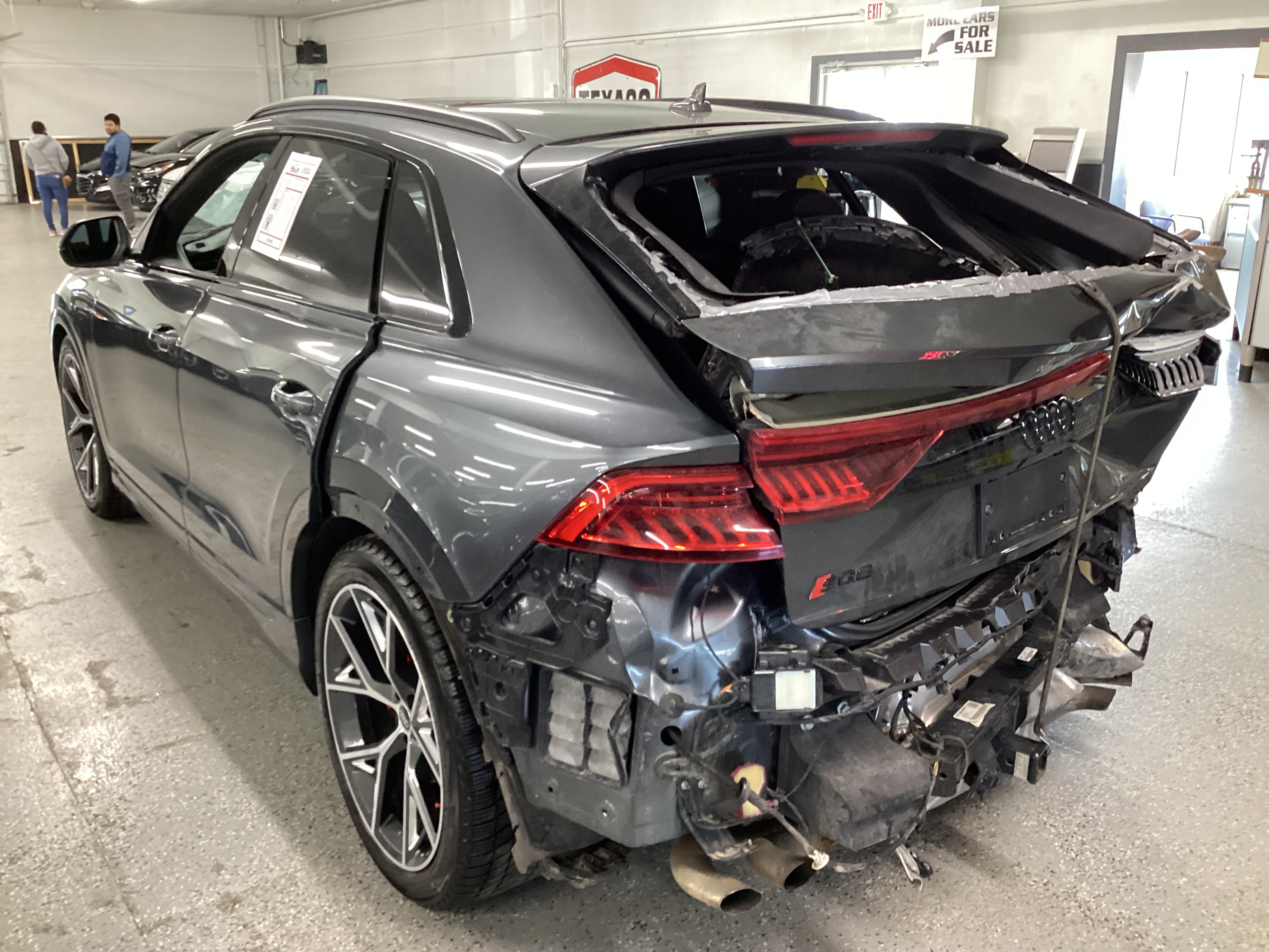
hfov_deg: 58.4
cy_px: 476
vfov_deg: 45.4
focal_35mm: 31
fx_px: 1136
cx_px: 634
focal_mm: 3.3
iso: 320
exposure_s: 1/40
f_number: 2.4
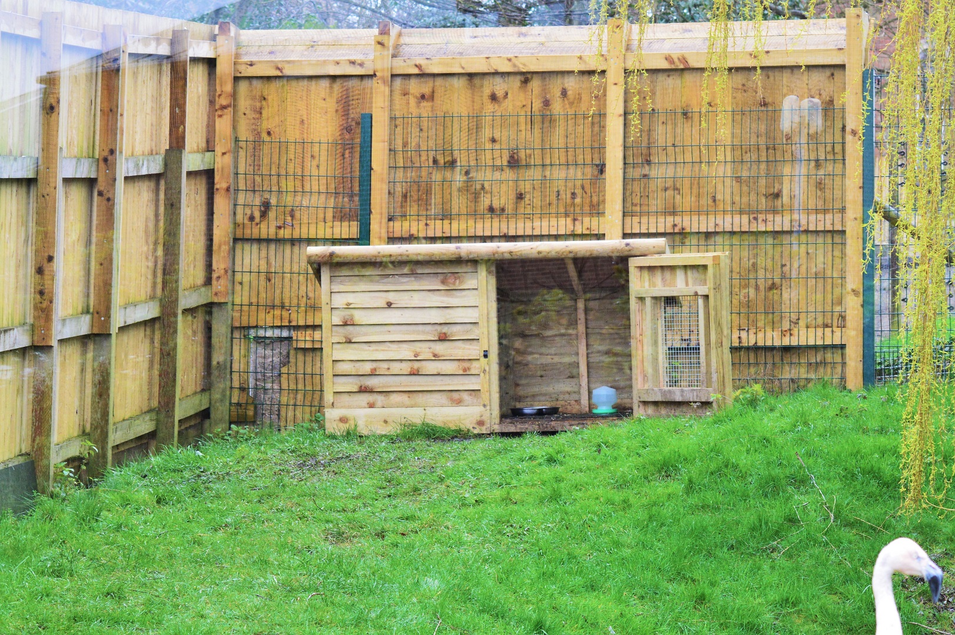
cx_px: 478
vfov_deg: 10.6
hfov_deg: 15.9
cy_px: 318
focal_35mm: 129
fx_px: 3419
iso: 800
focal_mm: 86
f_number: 8
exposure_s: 1/125
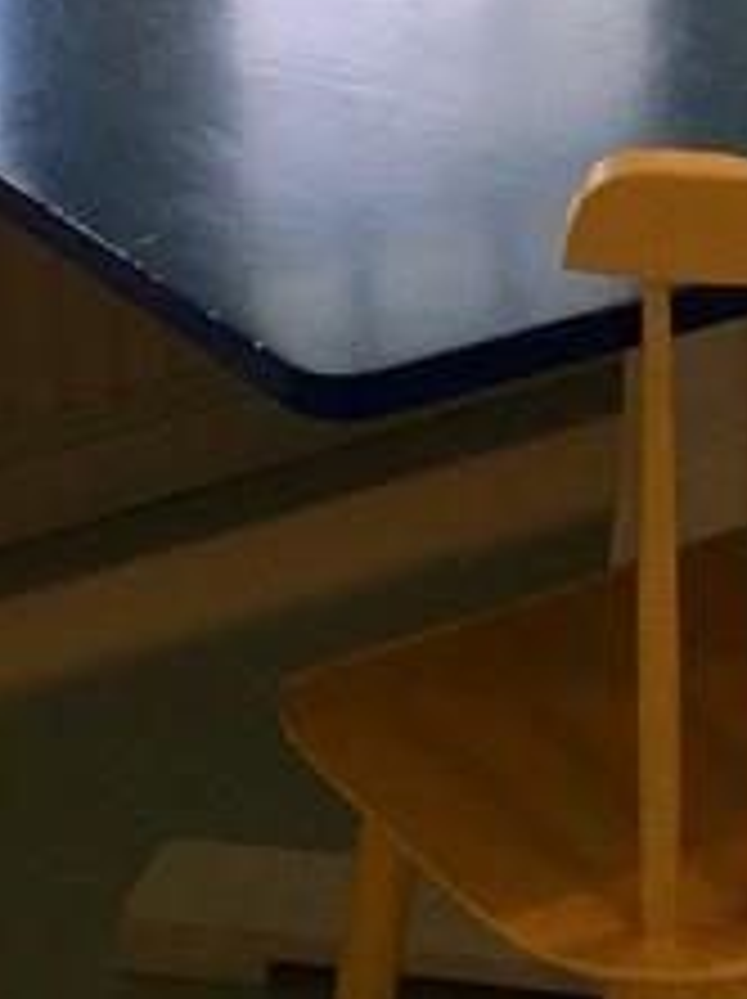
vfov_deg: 13.7
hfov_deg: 11.0
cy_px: -558
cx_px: 495
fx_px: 3863
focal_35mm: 134
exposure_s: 1/120
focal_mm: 4.15
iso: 25
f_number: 2.2
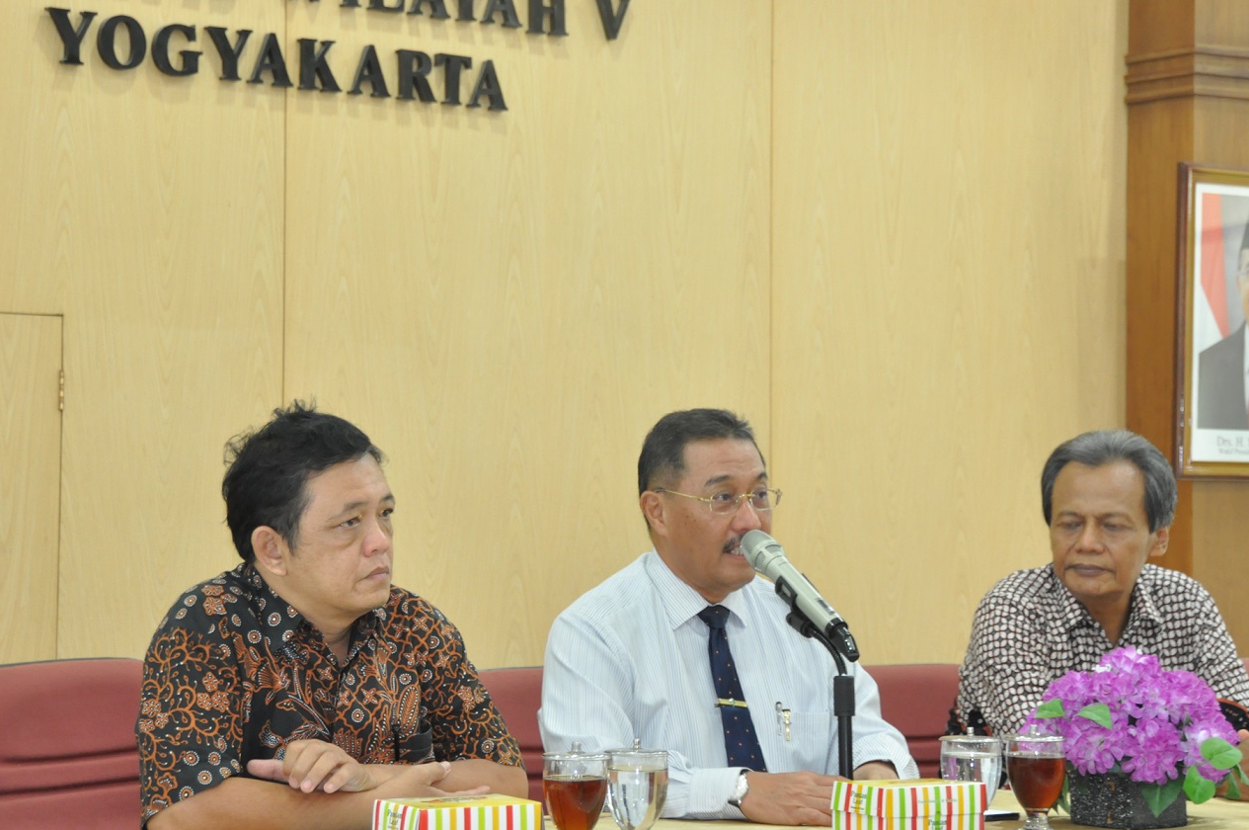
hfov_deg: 22.9
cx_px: 609
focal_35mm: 89
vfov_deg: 15.3
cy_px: 382
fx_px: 3084
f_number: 5.6
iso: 1000
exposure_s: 1/10
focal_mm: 50
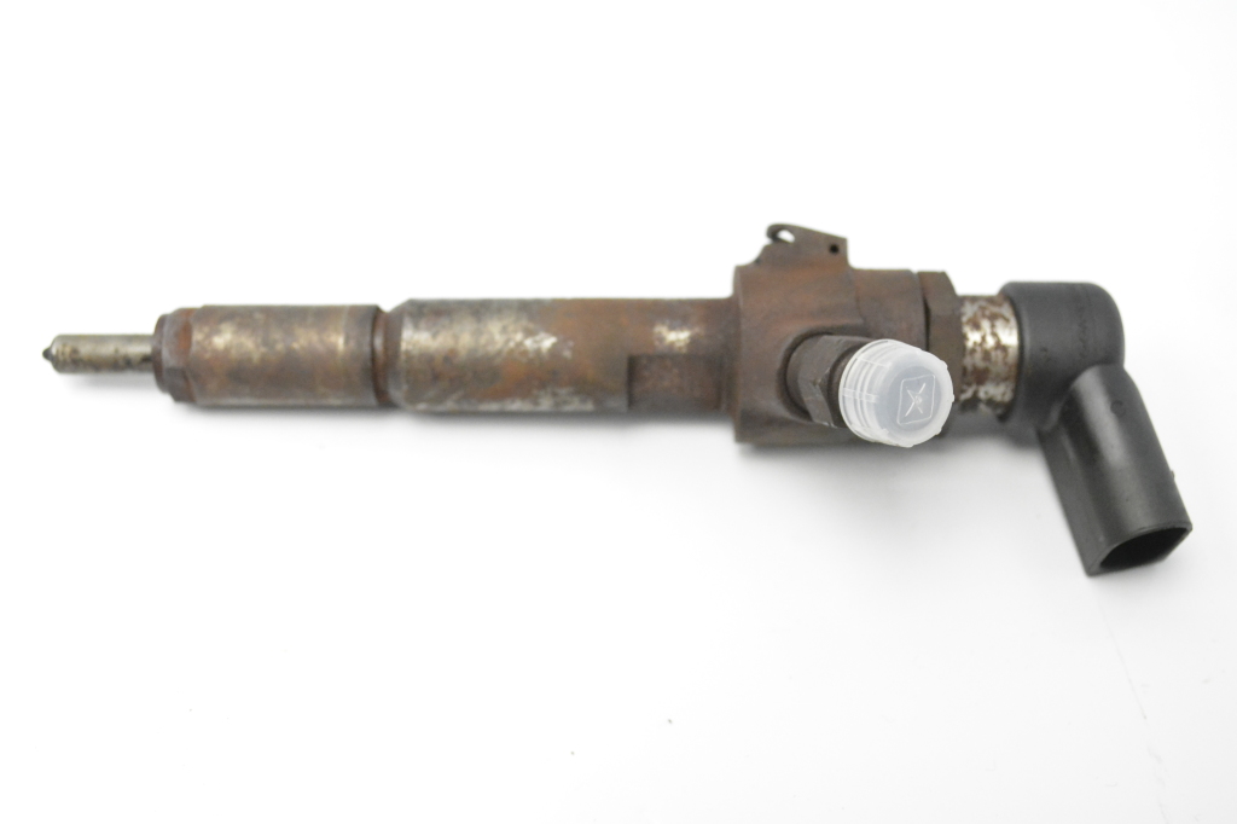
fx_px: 1649
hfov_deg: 41.1
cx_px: 618
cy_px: 412
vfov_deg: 28.1
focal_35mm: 48
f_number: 5.6
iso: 6400
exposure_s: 1/640
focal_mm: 32
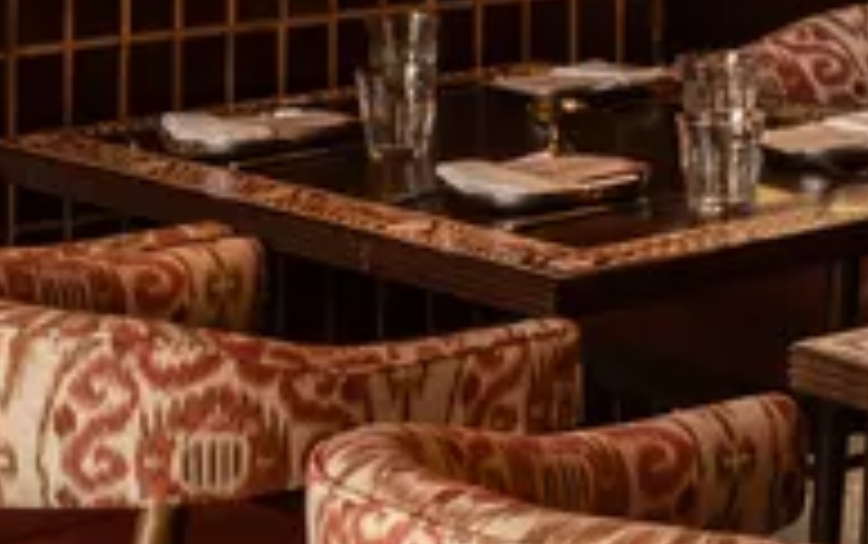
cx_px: 1426
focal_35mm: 152
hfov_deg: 12.8
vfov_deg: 8.0
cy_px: -715
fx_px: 3599
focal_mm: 24
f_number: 11
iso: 400
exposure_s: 1/13
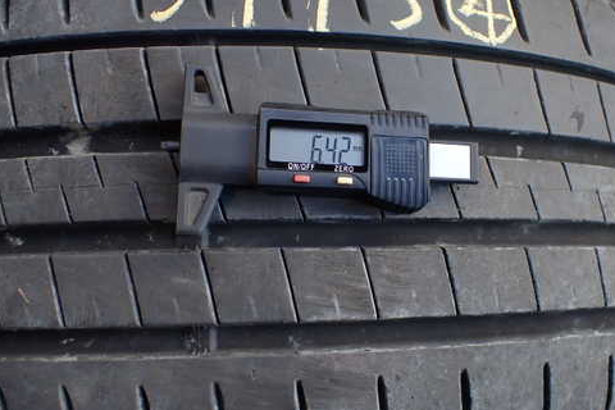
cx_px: 381
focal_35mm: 39
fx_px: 666
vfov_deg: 34.2
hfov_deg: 49.1
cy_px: 205
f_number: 2.3
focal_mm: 5.4
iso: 200
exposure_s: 1/125
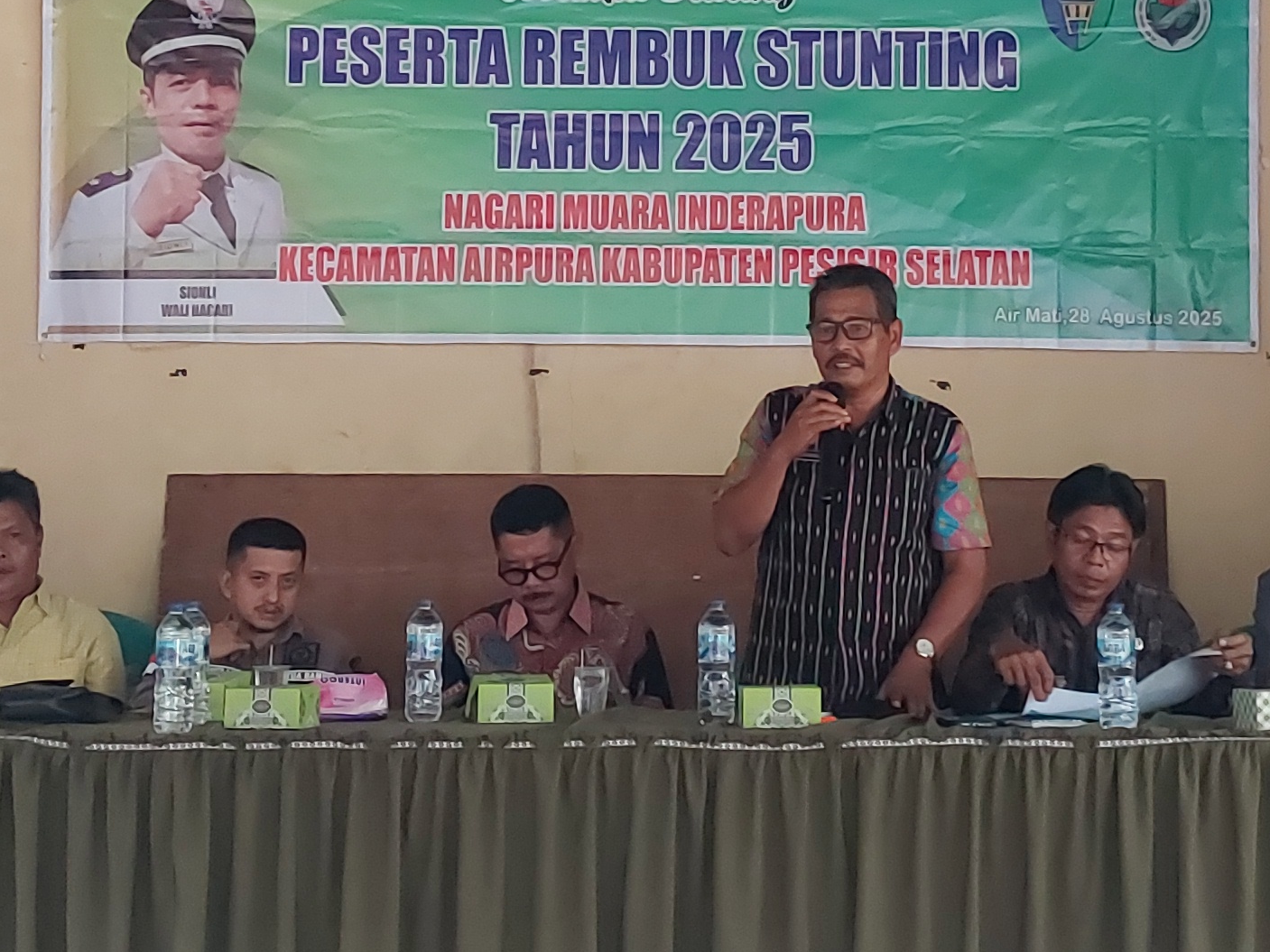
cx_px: 700
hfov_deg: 22.5
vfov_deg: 16.9
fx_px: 3192
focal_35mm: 87
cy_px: 221
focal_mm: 4.6
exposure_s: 1/100
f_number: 1.8
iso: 160
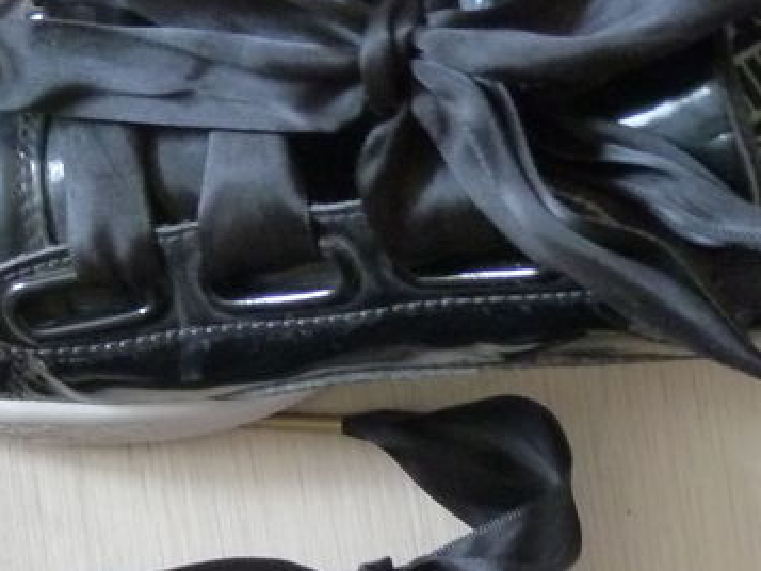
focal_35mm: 70
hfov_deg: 27.8
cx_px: 411
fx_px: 1539
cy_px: 588
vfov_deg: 20.3
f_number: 3.3
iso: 400
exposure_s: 1/15
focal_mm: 4.1
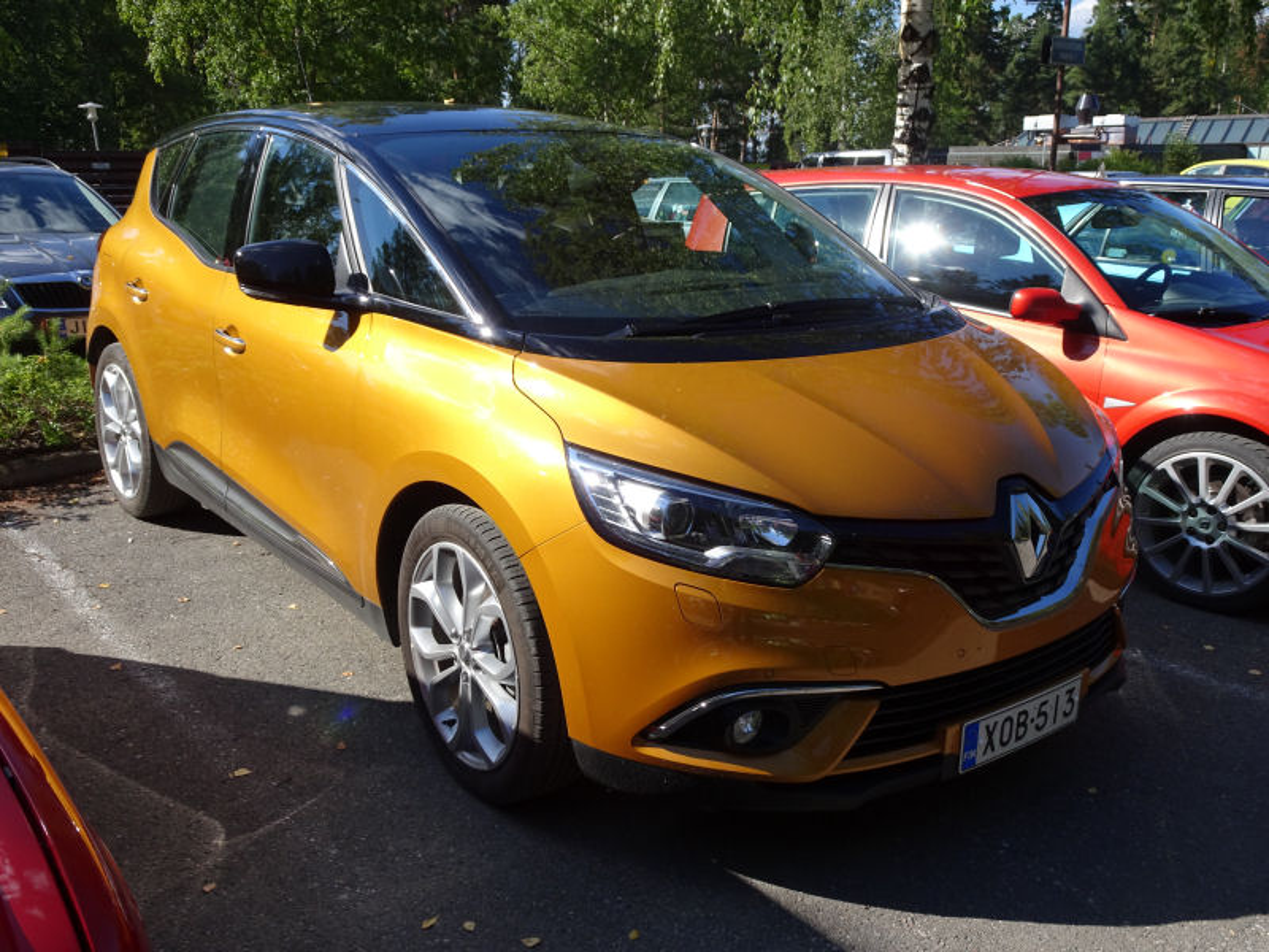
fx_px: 1173
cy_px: 476
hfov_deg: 56.8
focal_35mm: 32
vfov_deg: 44.2
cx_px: 634
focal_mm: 5.43
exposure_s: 1/500
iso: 80
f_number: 4
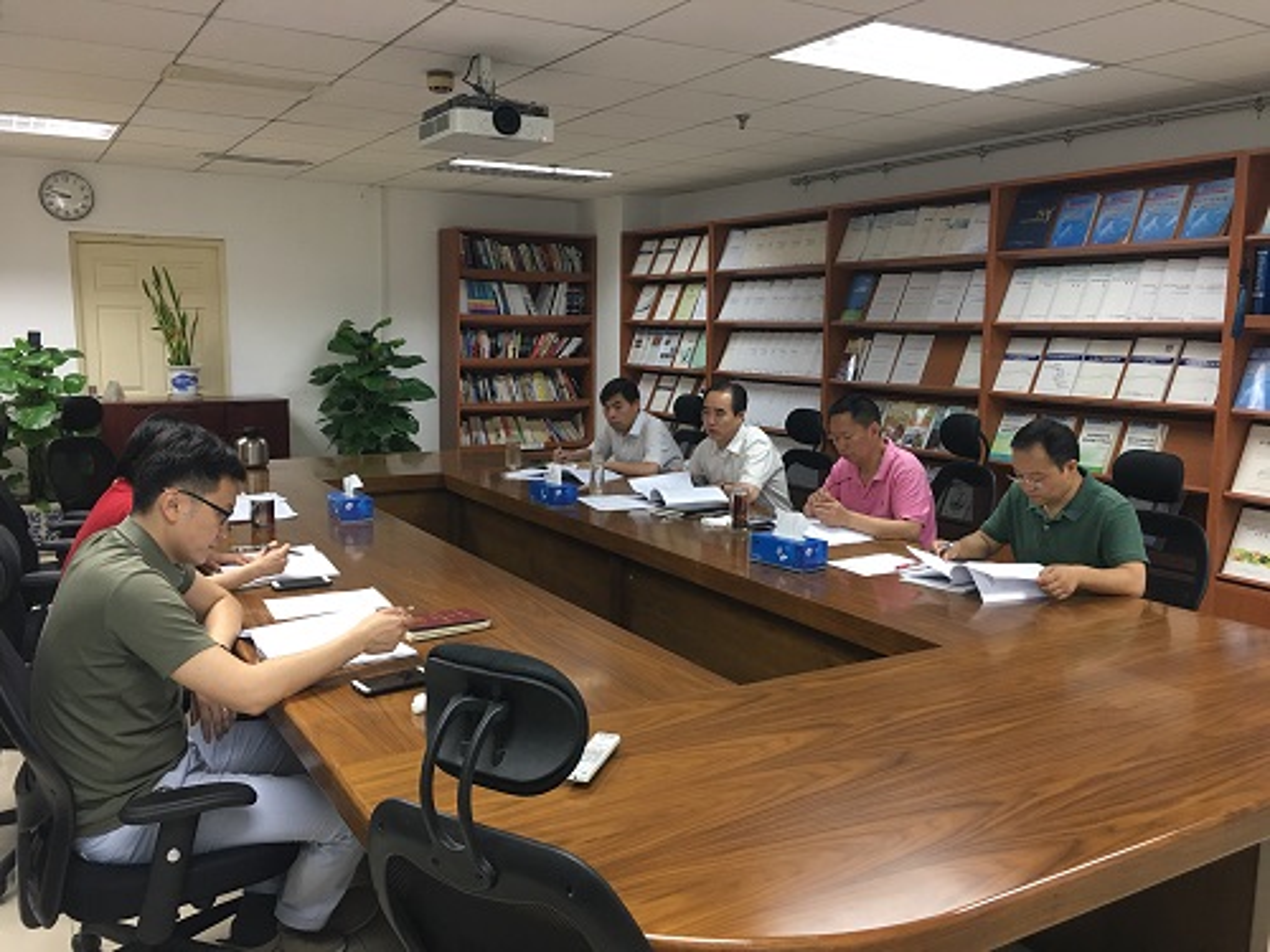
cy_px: 476
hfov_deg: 61.7
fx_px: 1064
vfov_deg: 48.2
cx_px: 635
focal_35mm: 29
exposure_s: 1/17
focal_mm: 4.15
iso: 64
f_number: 2.2
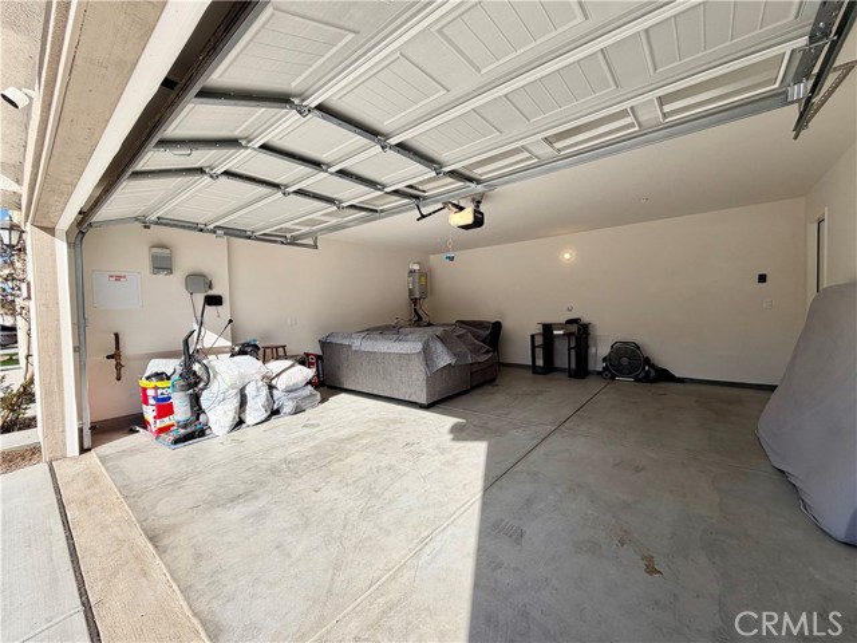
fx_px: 347
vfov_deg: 85.7
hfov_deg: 102.1
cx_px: 428
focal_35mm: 14
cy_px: 322
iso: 32
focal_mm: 2.22
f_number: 2.2
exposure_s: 1/770
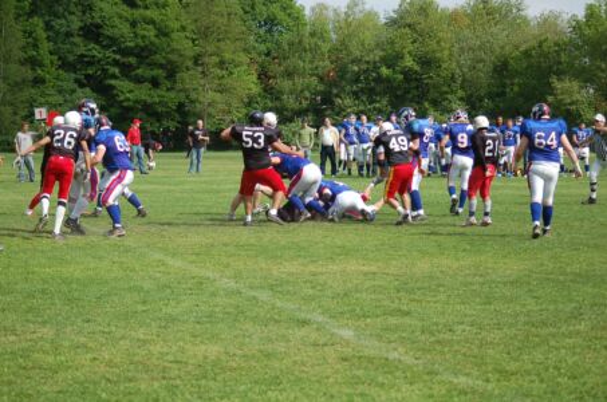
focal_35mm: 105
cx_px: 304
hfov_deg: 19.5
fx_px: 1767
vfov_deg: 13.0
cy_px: 201
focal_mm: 70
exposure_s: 1/1000
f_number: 4.5
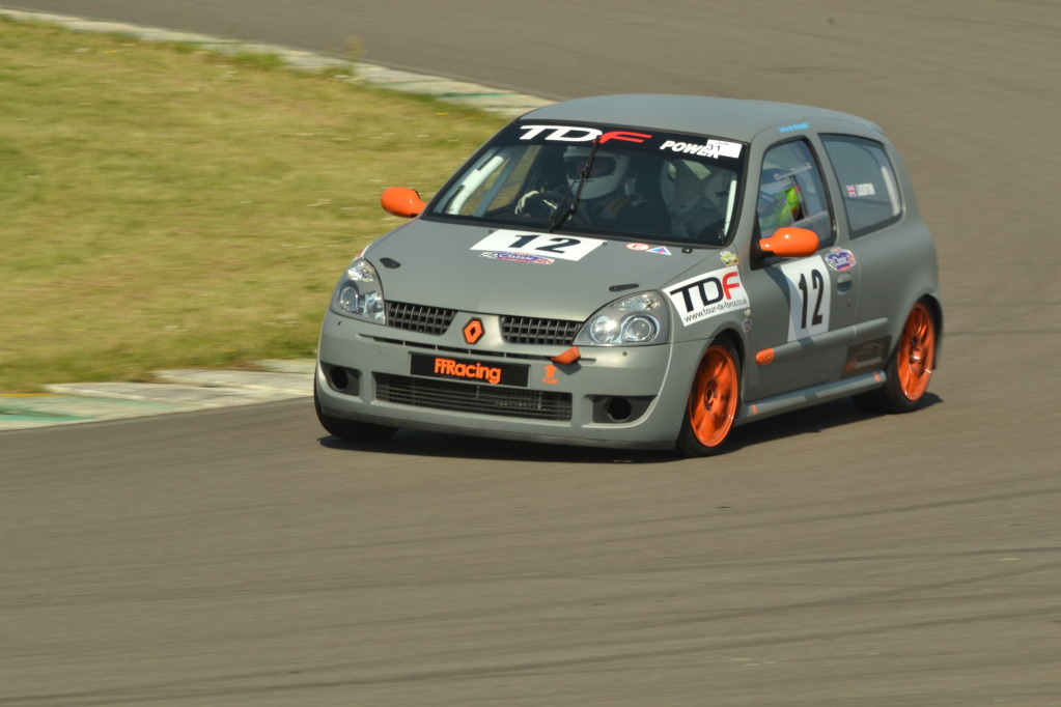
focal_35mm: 450
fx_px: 13261
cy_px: 354
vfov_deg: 3.1
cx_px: 530
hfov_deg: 4.6
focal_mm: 300
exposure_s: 1/125
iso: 200
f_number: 20
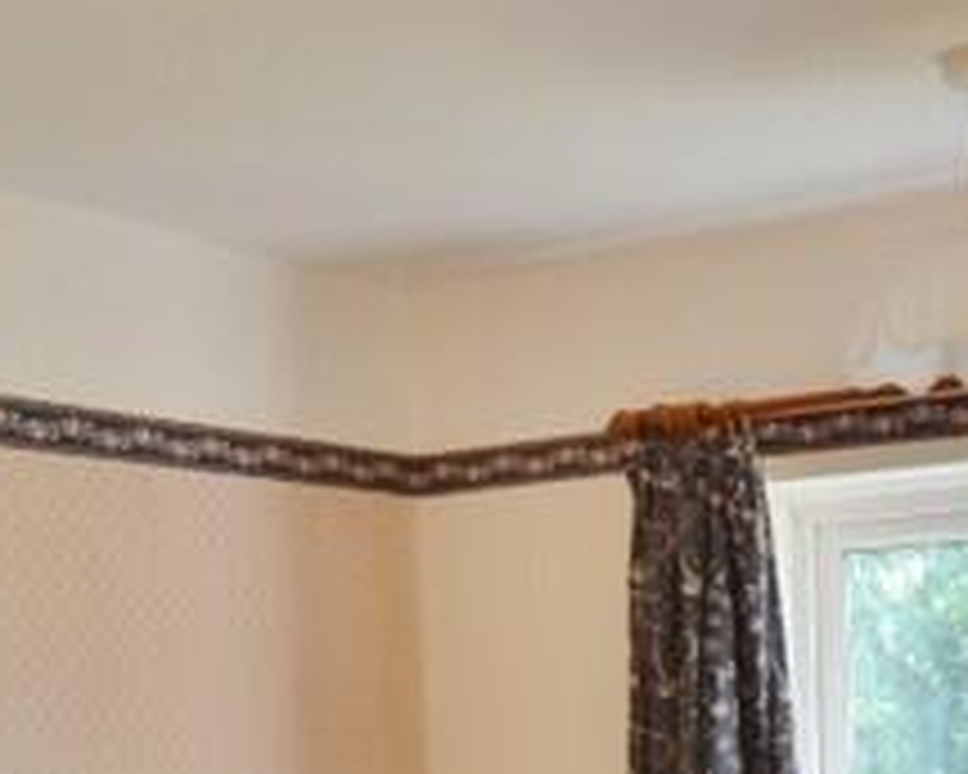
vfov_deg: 20.3
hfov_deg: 27.6
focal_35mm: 67
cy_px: 1080
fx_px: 1919
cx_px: 806
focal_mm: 10
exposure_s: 1/100
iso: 400
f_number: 5
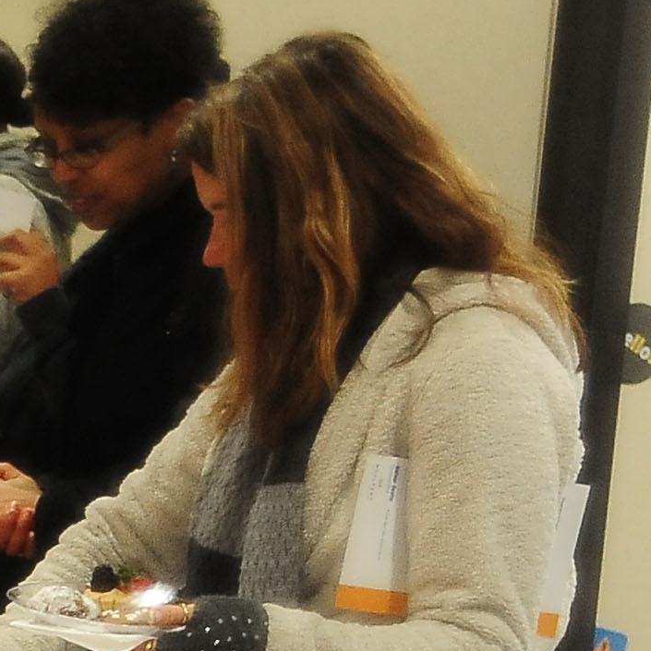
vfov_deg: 10.4
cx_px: -717
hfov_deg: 9.8
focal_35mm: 164
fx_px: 3489
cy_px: 920
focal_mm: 32
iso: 3200
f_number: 4
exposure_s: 1/80
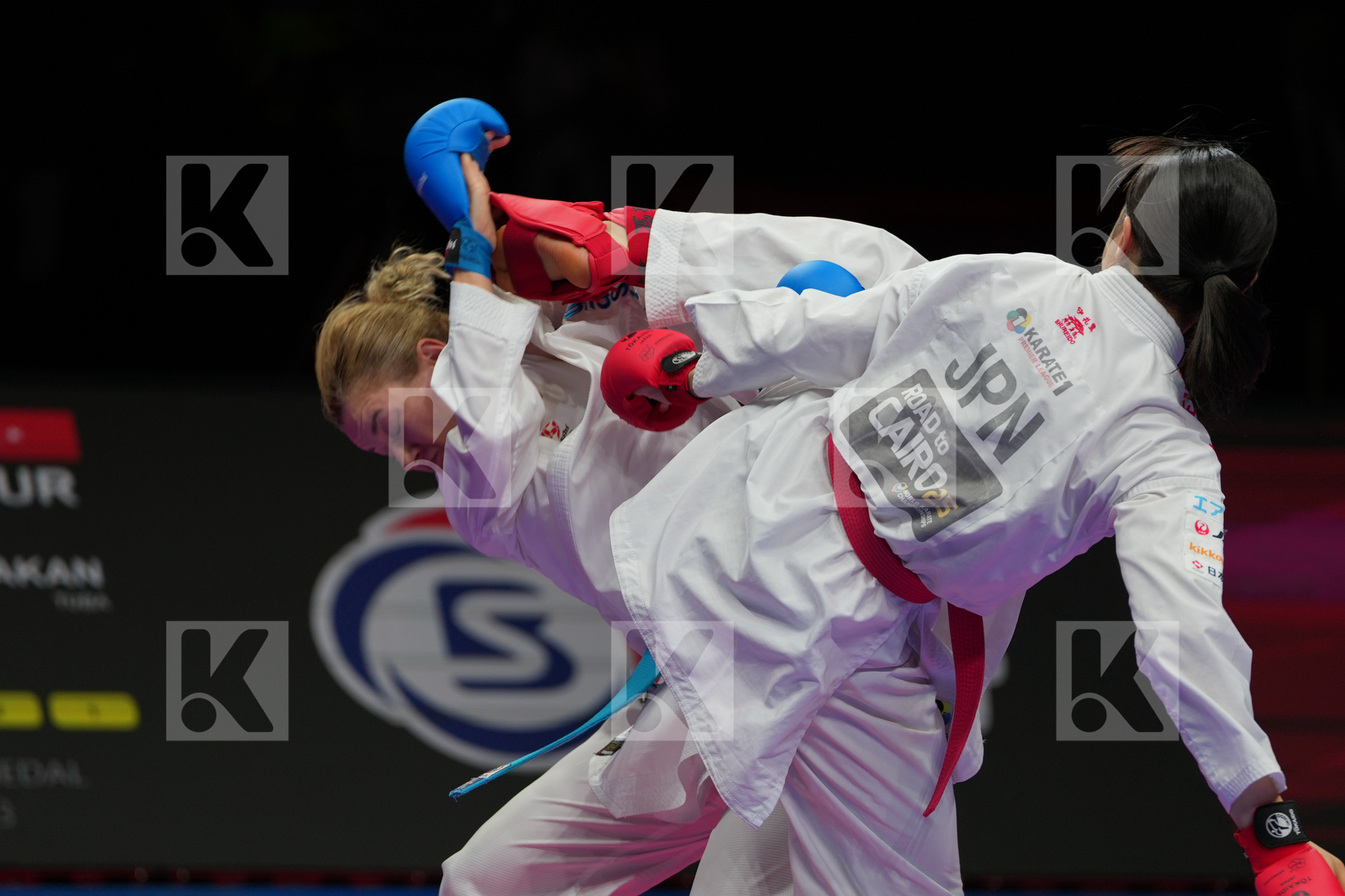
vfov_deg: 4.6
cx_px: 672
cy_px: 448
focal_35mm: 300
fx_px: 11205
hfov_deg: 6.9
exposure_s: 1/1000
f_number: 2.8
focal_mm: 200
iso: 250
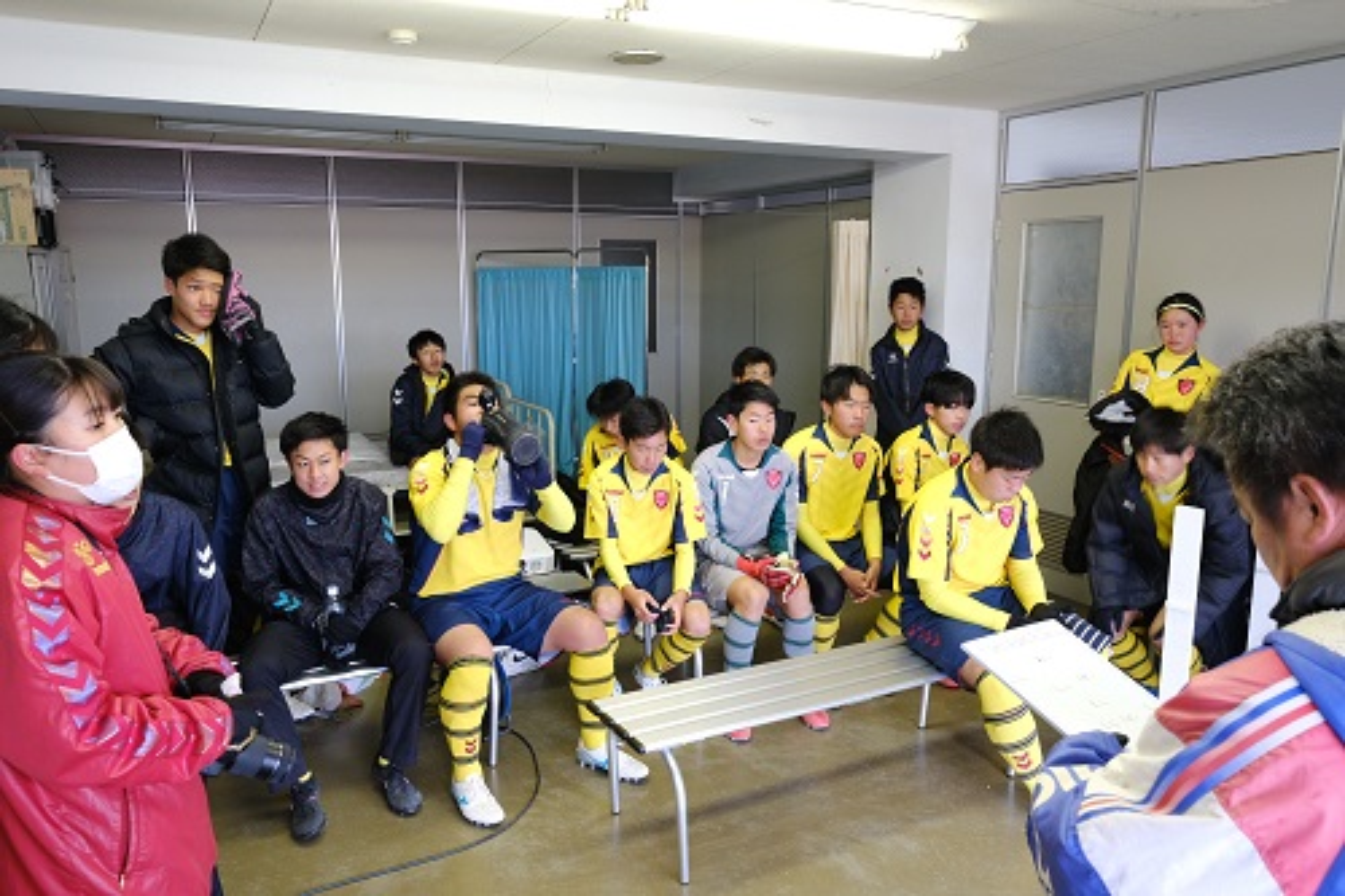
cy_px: 448
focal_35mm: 27
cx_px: 672
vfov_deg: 47.9
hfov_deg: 67.4
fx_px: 1008
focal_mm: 18
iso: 1000
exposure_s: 1/30
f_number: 5.6
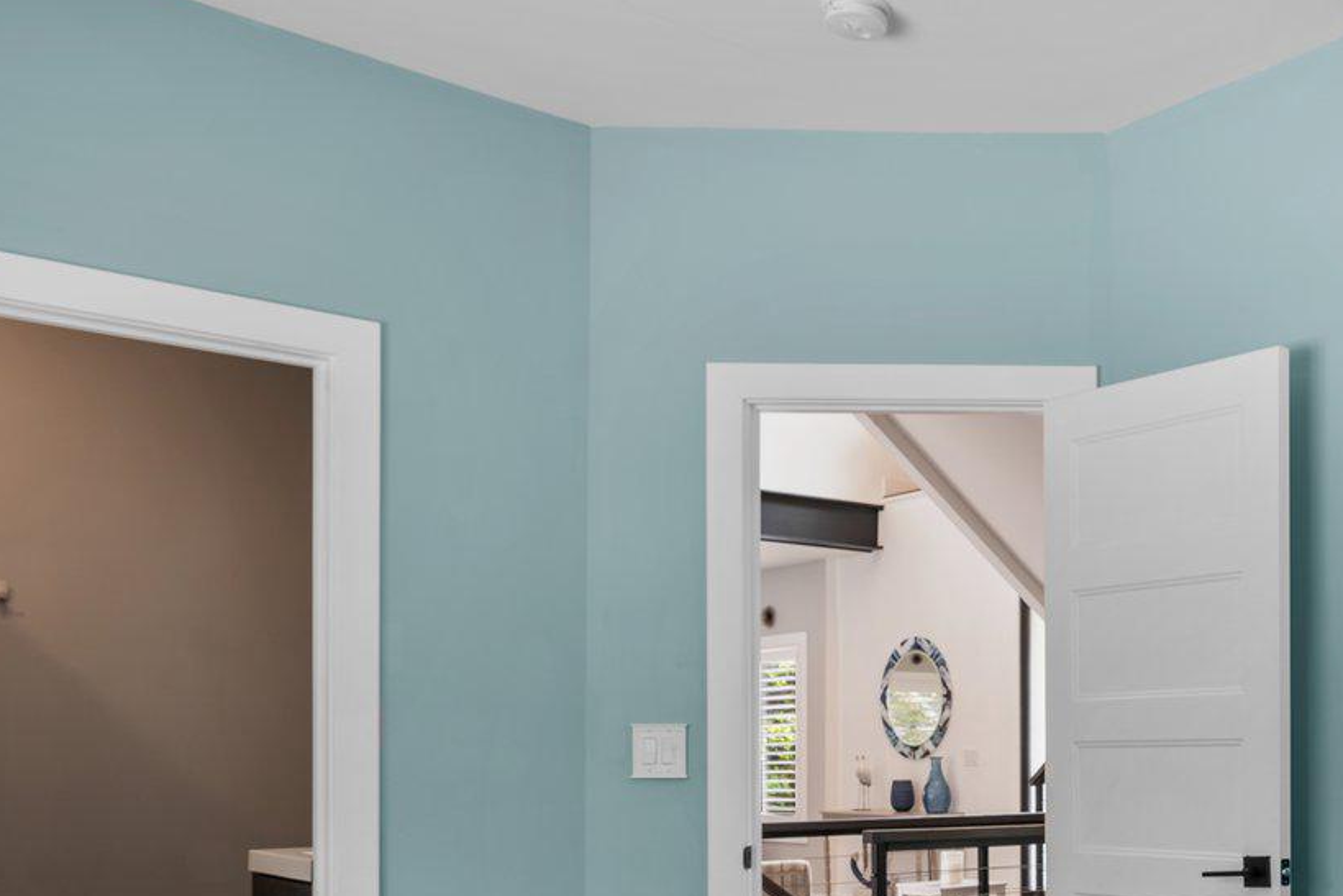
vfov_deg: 32.3
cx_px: 1277
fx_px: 1492
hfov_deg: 43.1
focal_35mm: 40
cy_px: 740
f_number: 8
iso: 100
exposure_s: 1
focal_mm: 16
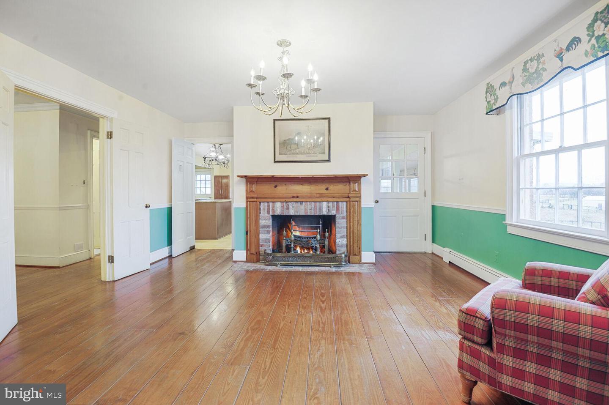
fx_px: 270
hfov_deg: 96.8
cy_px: 202
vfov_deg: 73.7
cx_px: 304
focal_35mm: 16
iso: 200
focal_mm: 16
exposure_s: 1/3
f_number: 5.6
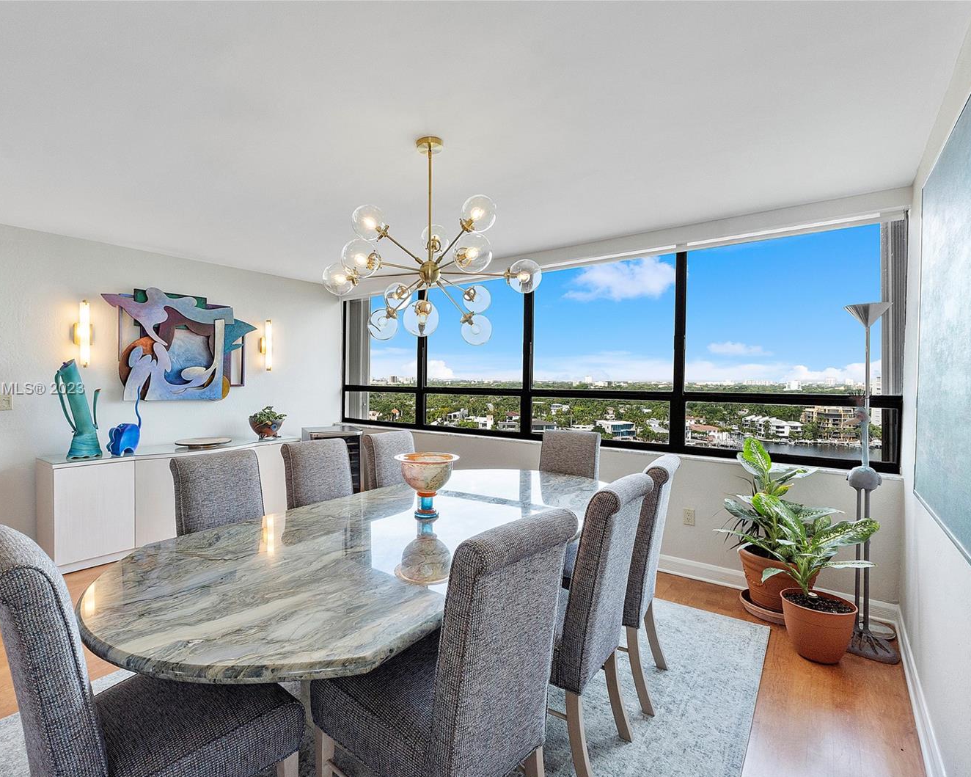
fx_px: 489
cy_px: 390
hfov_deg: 89.4
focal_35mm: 17
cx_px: 436
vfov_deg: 77.0
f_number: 11
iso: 160
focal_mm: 10
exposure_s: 1/50
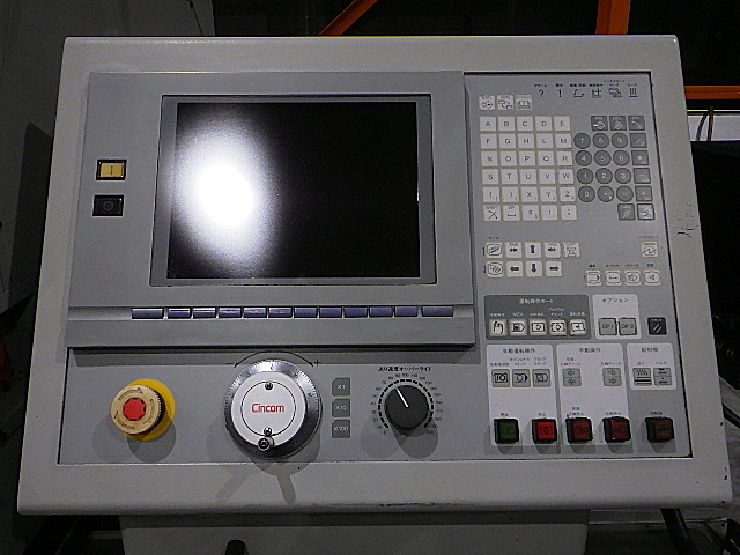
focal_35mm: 28
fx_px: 599
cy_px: 278
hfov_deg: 63.4
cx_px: 370
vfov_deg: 49.7
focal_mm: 5
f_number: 3.5
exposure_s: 1/45
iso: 400
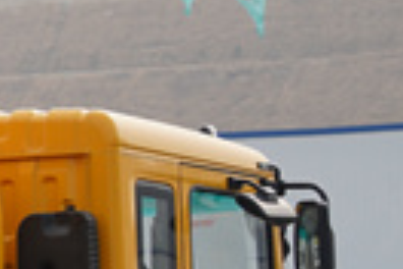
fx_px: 4623
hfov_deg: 4.9
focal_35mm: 413
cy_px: 301
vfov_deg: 3.3
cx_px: -424
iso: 100
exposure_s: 1/640
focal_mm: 68
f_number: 4
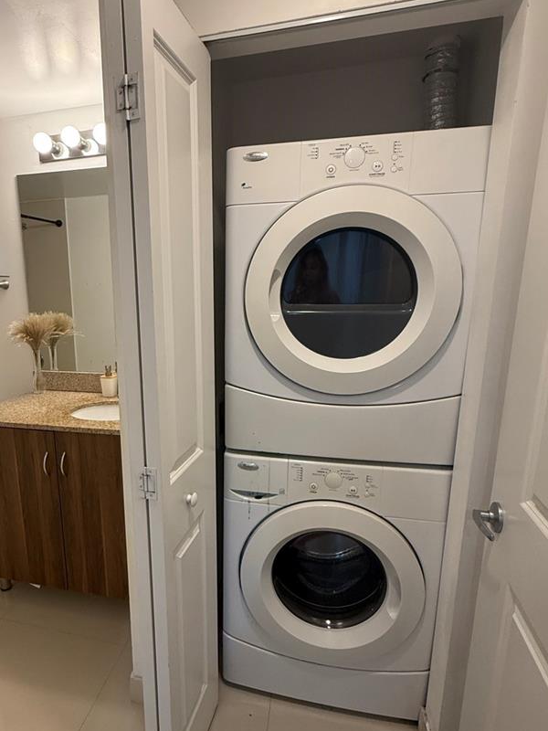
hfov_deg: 62.2
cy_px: 386
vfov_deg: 78.9
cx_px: 192
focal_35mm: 21
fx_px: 443
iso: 200
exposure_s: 1/120
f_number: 2.2
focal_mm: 2.22
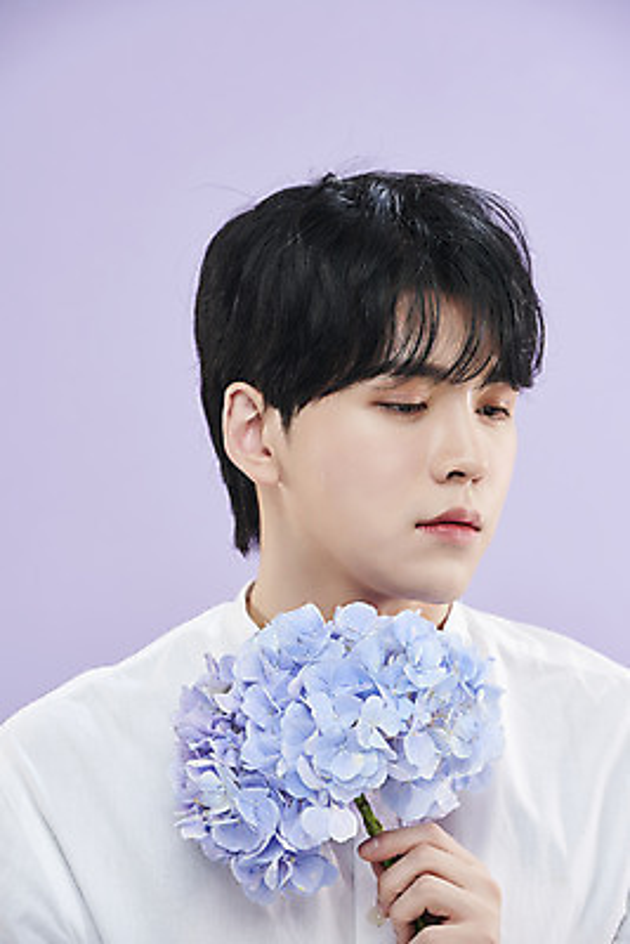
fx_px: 4065
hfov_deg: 8.9
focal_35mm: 155
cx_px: 315
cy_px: 472
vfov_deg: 13.2
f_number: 8
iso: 64
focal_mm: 155
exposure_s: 1/125
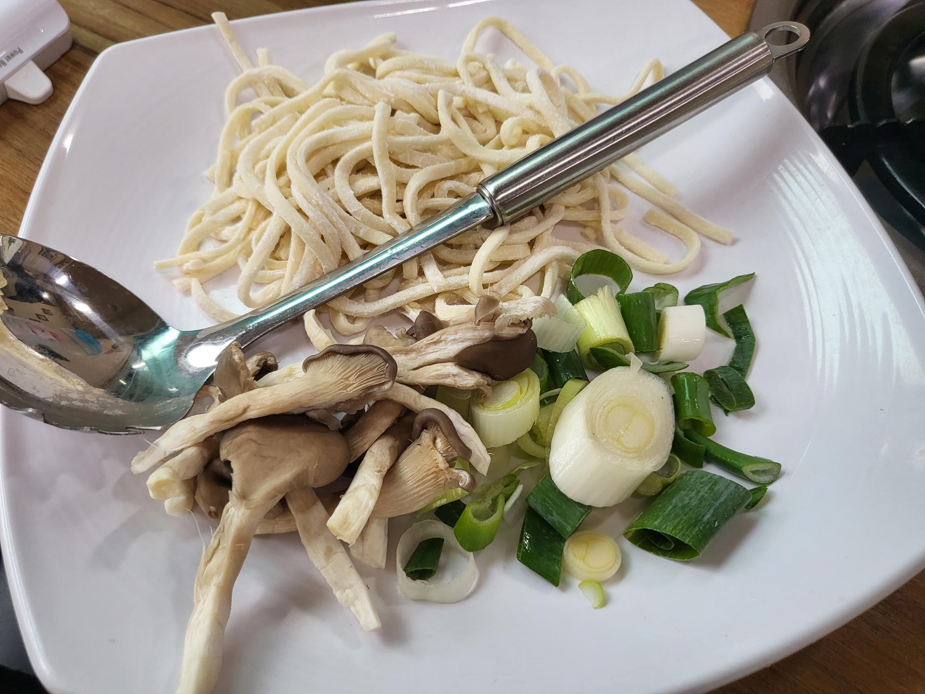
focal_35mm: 26
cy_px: 347
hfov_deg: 67.3
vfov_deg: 53.1
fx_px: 695
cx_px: 462
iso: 160
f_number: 1.8
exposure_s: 1/120
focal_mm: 4.25
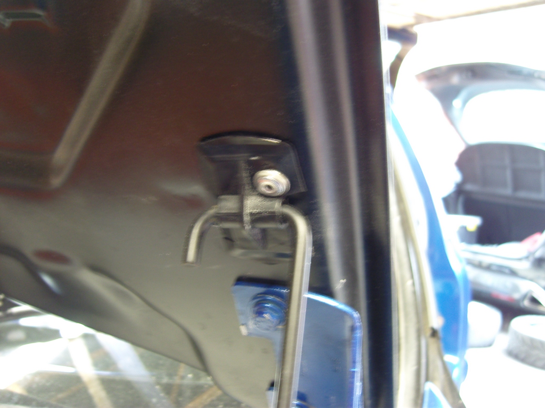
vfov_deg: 41.8
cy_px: 204
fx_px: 535
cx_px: 272
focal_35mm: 34
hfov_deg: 54.0
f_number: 2.8
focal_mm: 7.3
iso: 200
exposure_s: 1/4
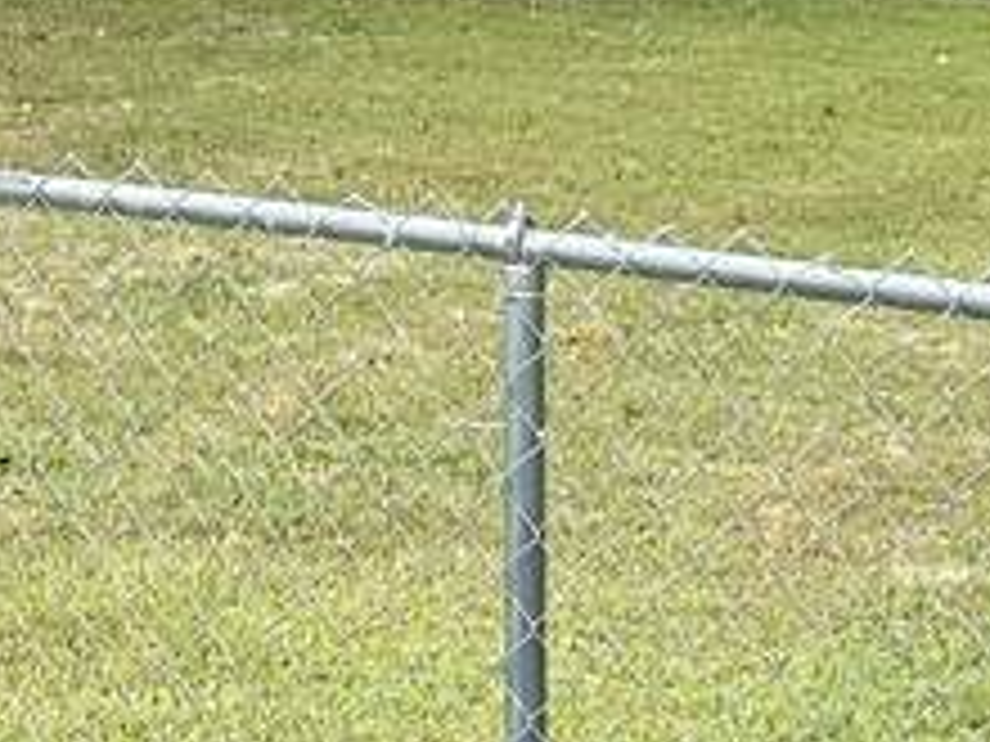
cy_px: -396
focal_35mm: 151
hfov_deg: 13.0
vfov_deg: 9.5
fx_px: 4319
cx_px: 266
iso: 50
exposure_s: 1/2165
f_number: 1.5
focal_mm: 5.7
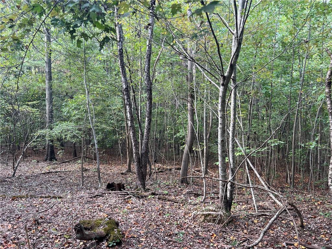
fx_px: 249
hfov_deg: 67.3
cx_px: 166
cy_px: 124
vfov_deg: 53.1
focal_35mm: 26
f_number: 1.5
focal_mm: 5.7
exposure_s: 1/121
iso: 100
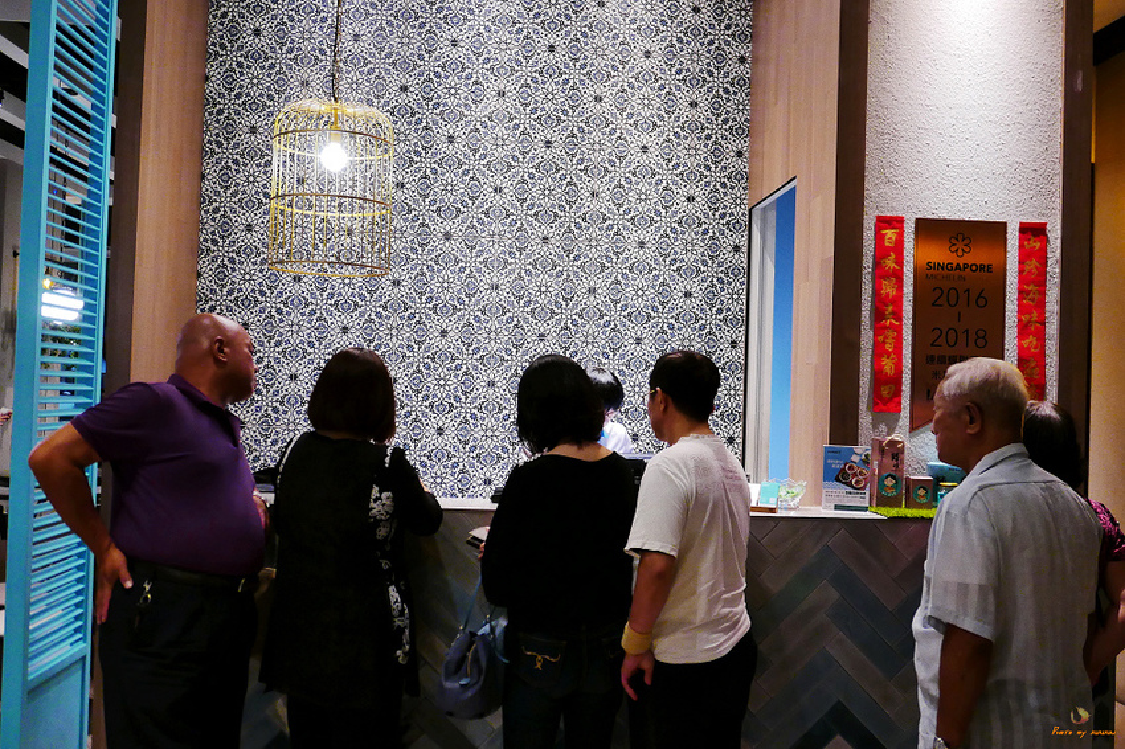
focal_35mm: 32
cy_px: 374
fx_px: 1000
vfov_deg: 41.1
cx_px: 562
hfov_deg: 58.7
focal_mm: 14.4
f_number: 2.2
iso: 1250
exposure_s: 1/80
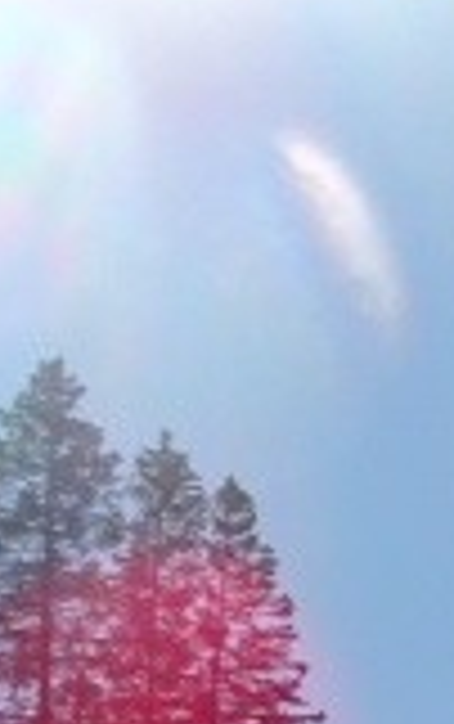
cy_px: 796
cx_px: 1888
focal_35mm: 202
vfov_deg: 10.2
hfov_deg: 5.6
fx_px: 3988
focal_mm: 5.09
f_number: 4
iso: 80
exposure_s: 1/2000
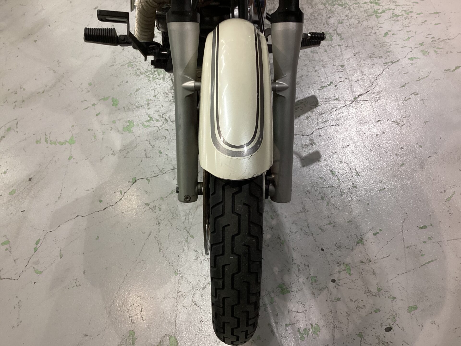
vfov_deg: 45.4
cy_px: 173
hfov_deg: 58.4
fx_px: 413
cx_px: 230
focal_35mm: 31
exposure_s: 1/60
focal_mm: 3.3
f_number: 2.4
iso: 100
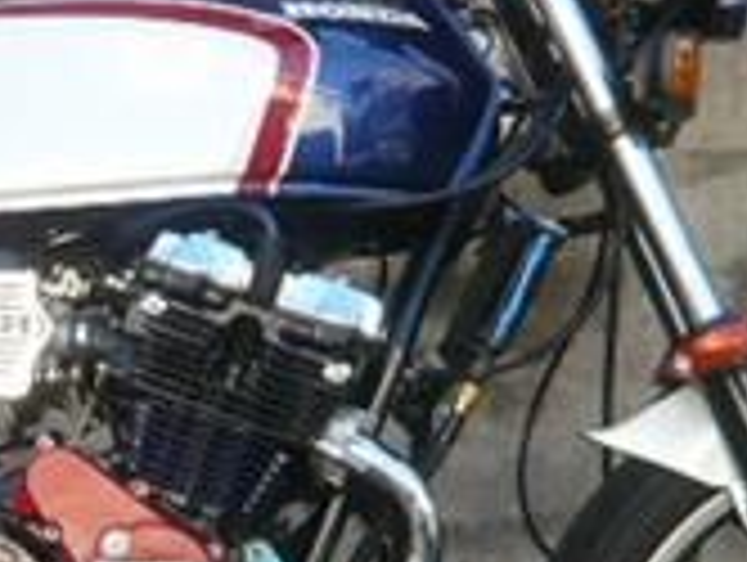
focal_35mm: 130
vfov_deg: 11.4
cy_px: 301
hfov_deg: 14.9
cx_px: -27
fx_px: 2809
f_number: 2.8
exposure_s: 1/160
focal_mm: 4.6
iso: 100
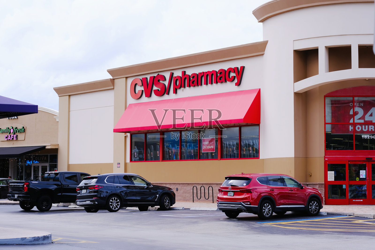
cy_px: 125
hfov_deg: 27.0
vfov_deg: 18.2
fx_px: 781
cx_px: 188
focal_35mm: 75
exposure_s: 1/500
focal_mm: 50
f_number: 5
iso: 160
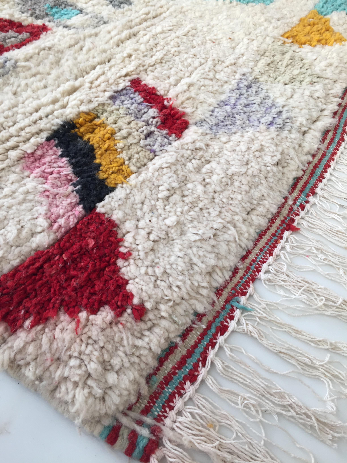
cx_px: 174
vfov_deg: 61.7
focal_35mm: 29
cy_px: 232
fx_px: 388
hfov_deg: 48.2
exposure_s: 1/50
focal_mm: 4.15
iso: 32
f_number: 2.2
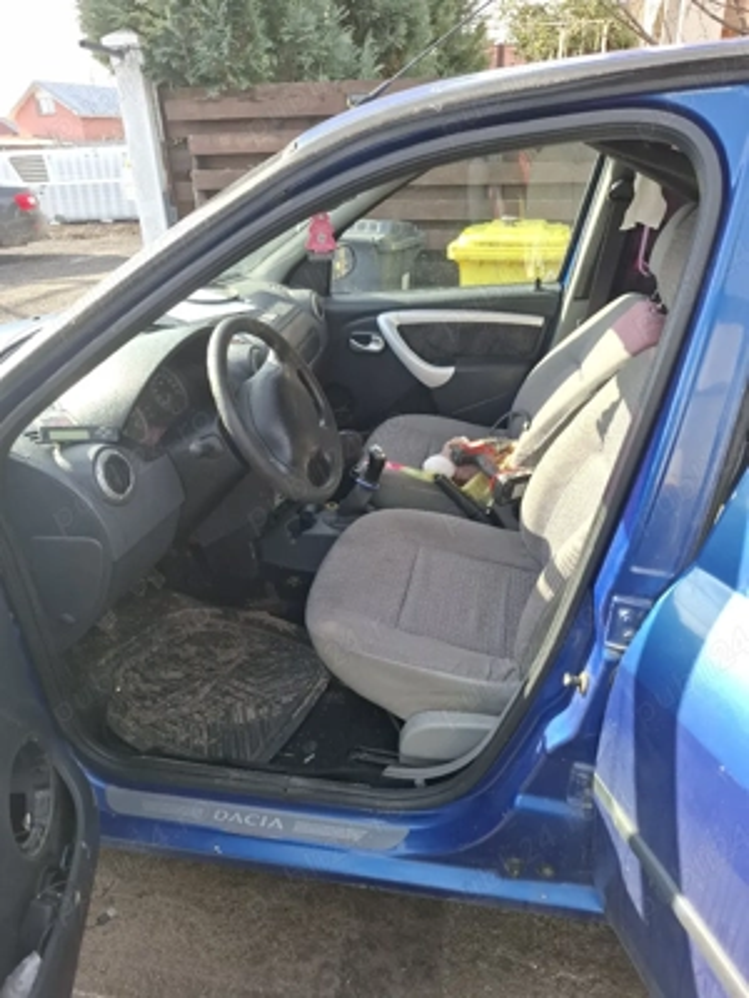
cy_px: 499
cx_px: 374
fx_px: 664
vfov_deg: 73.9
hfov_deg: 58.9
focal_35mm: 23
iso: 50
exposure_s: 1/370
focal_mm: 5.54
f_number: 1.8
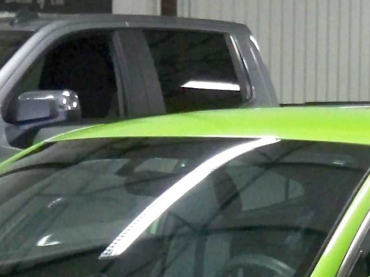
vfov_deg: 9.7
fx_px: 1571
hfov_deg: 13.4
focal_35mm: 147
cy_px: 466
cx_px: 79
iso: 500
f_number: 3.1
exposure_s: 1/60
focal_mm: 6.3
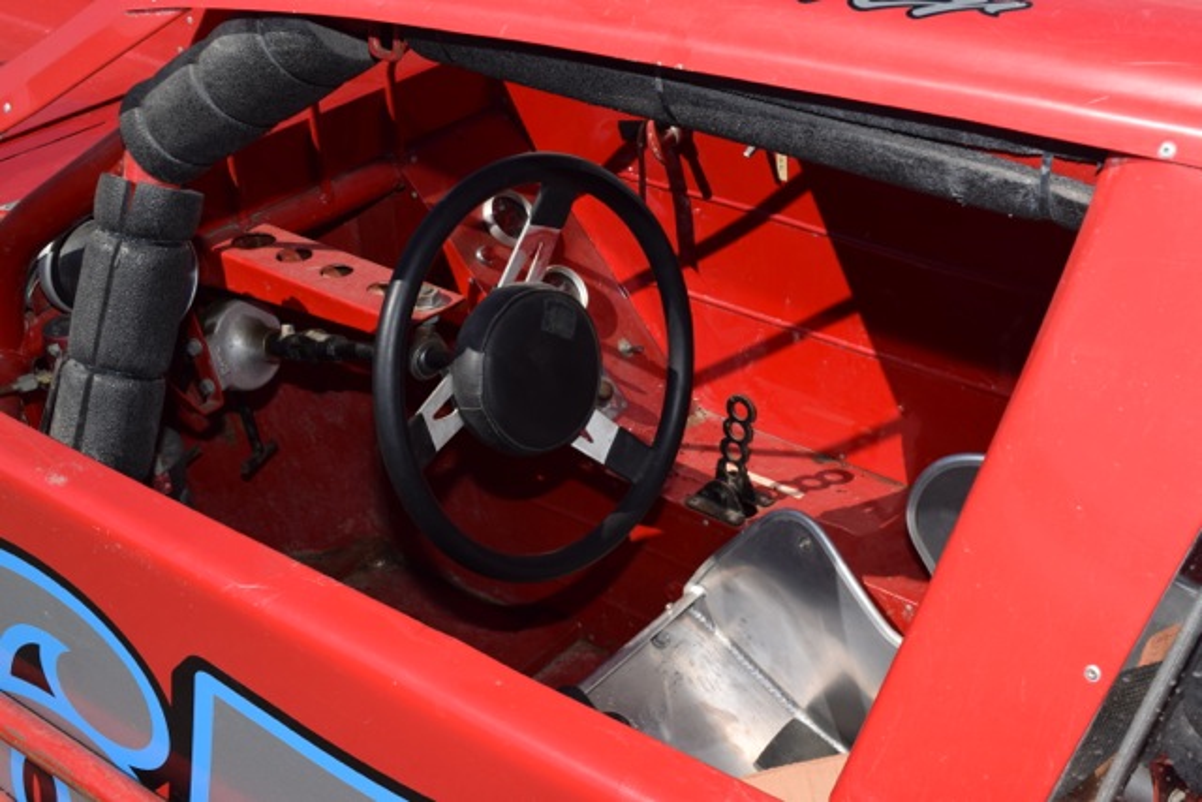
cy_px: 401
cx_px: 601
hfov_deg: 38.9
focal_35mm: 51
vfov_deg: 26.5
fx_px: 1703
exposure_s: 1/200
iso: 100
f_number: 13
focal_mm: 34
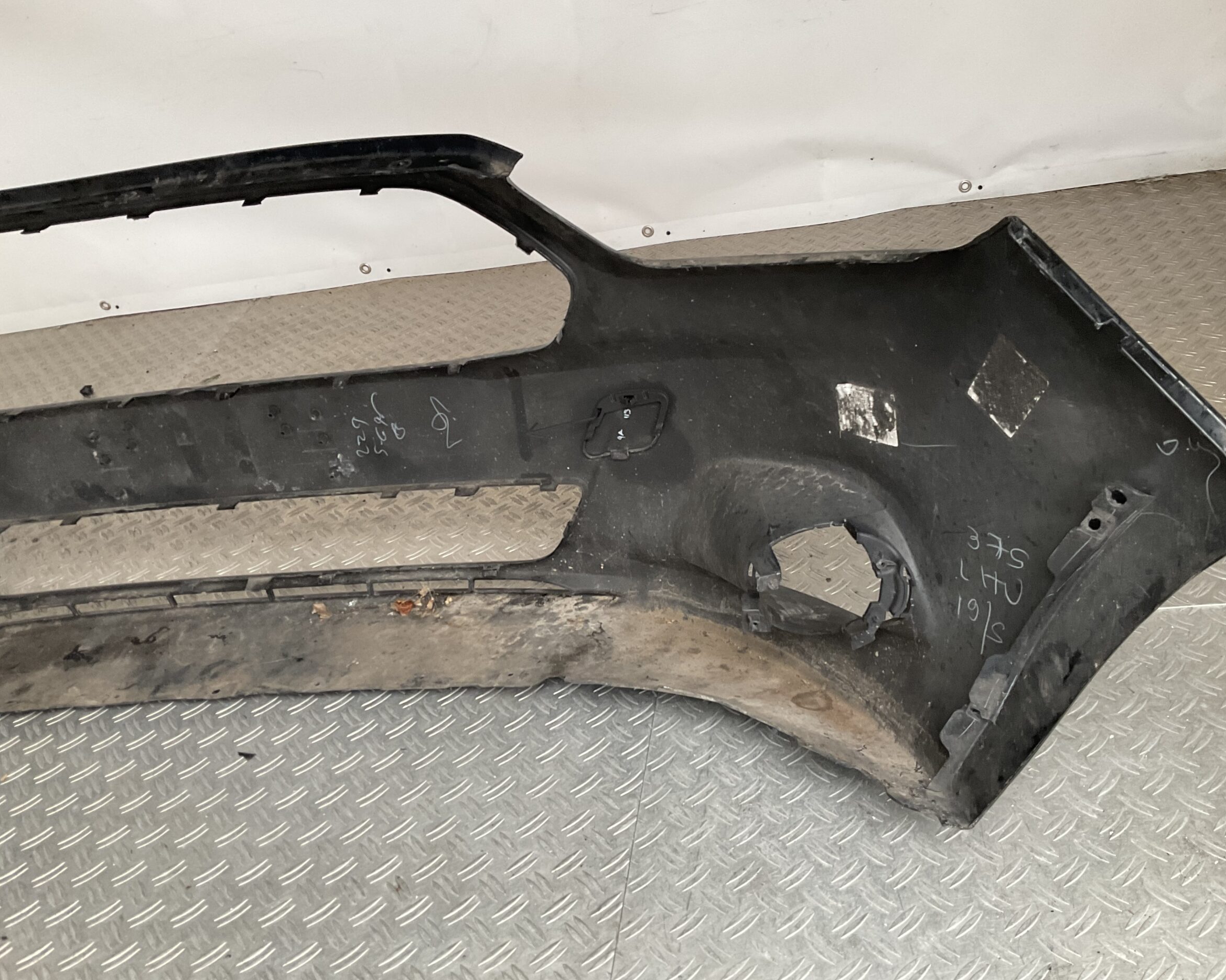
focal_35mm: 31
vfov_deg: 47.1
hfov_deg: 57.1
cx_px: 654
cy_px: 494
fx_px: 1125
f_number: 1.8
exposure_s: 1/50
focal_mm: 3
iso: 80
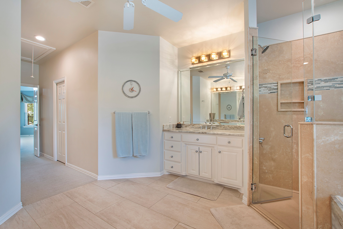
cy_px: 114
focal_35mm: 15
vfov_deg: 77.3
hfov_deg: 100.4
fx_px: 143
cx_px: 172
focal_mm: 10
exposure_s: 1/4
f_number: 8
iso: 100
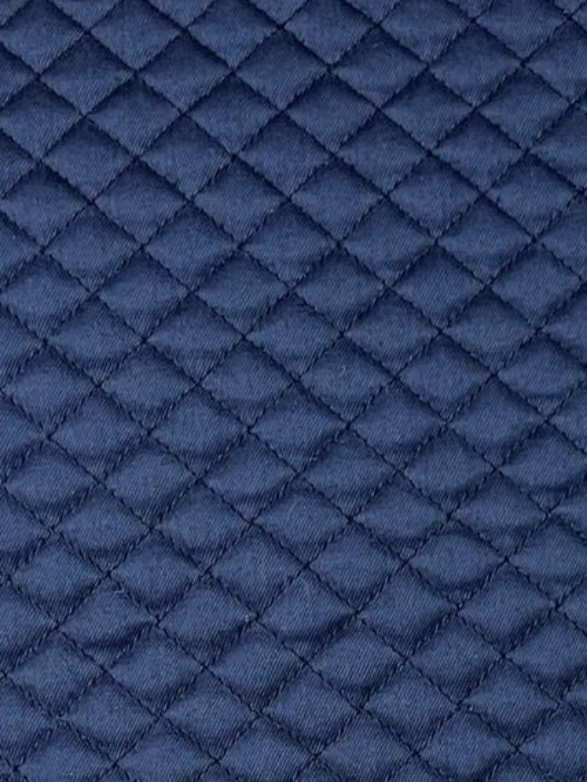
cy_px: 896
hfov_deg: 12.7
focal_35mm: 117
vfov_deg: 16.3
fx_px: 2644
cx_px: 362
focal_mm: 5.1
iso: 80
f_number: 1.6
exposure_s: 1/50
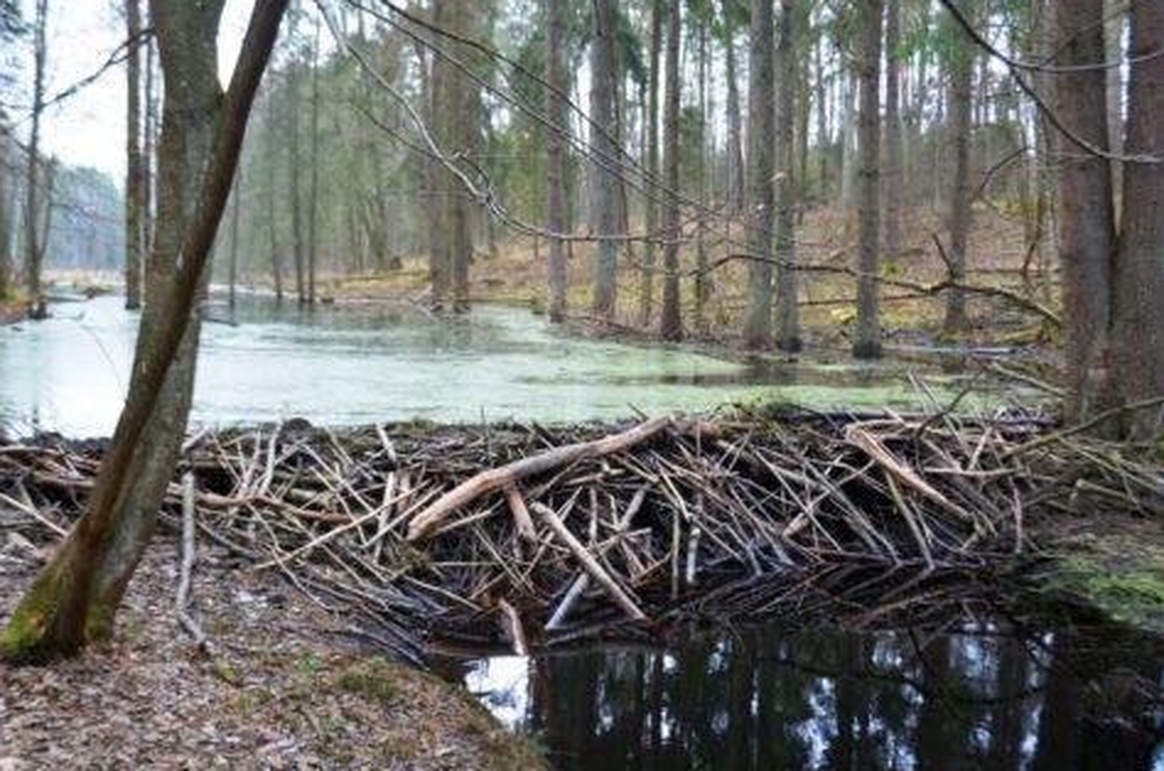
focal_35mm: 38
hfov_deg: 50.8
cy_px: 377
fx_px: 1226
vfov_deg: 34.9
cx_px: 553
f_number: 5.6
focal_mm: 24
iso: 360
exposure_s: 1/125
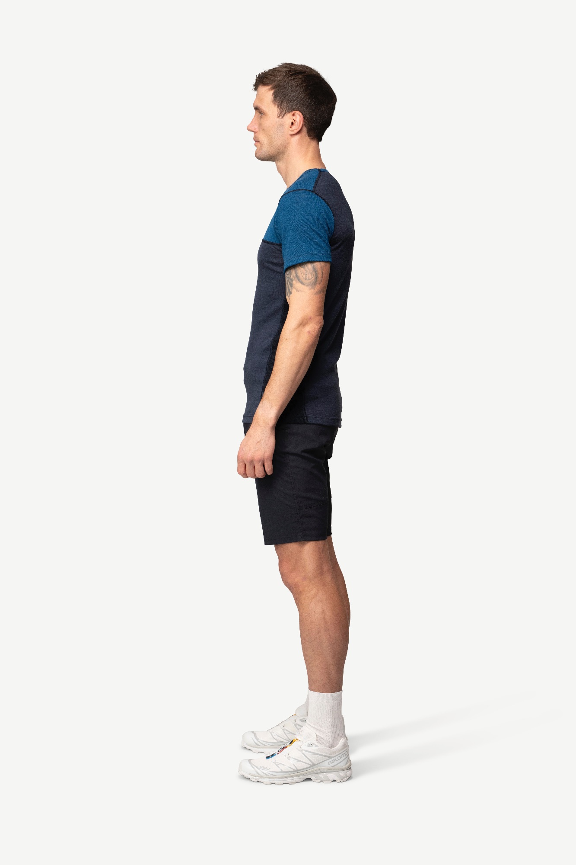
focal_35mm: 70
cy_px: 432
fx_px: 1680
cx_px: 288
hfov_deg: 19.5
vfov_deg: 28.8
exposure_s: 1/80
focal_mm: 70
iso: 500
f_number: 5
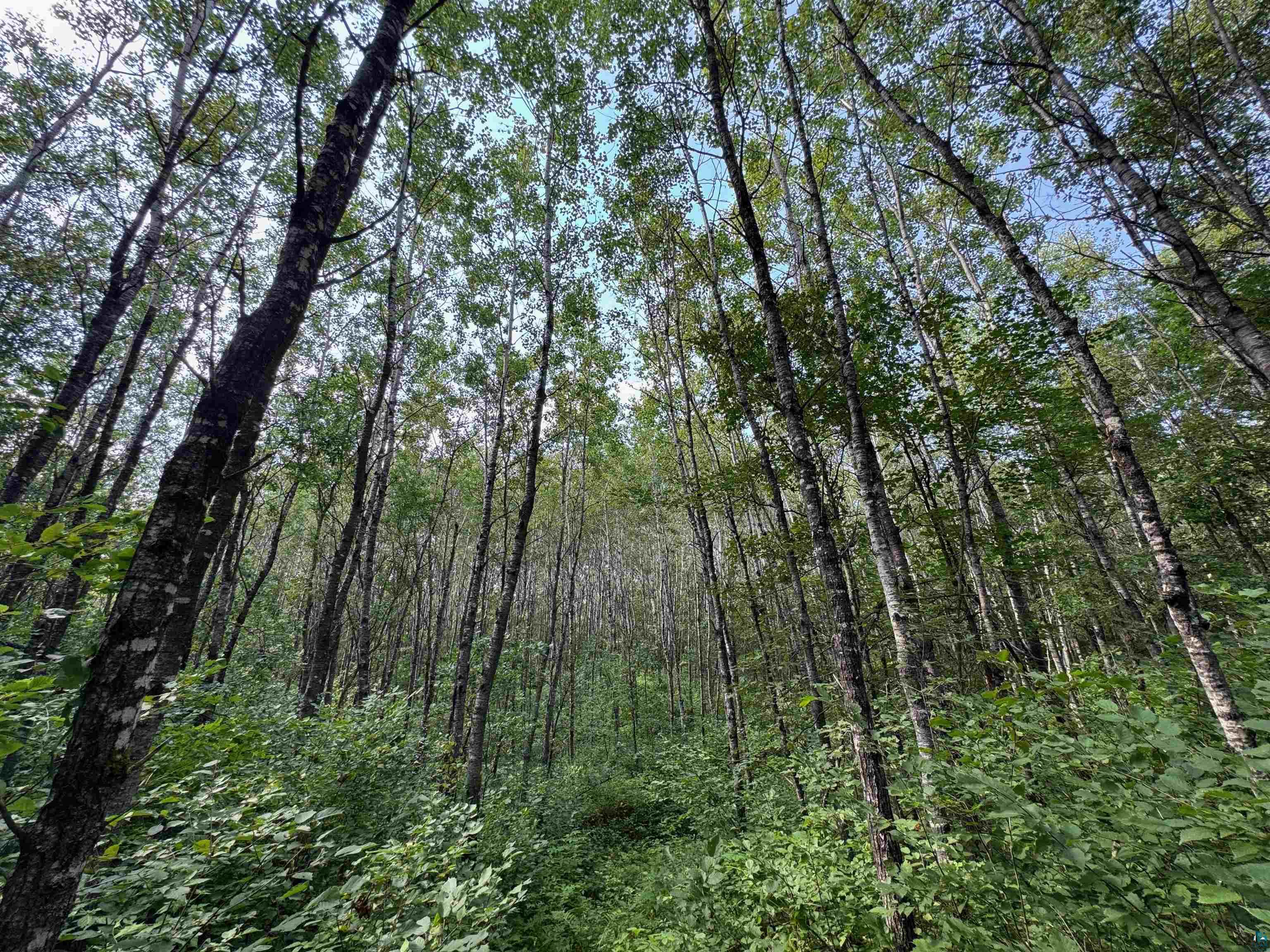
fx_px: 514
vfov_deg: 85.7
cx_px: 635
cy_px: 476
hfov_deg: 102.1
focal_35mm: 14
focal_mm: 2.22
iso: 50
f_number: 2.2
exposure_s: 1/99
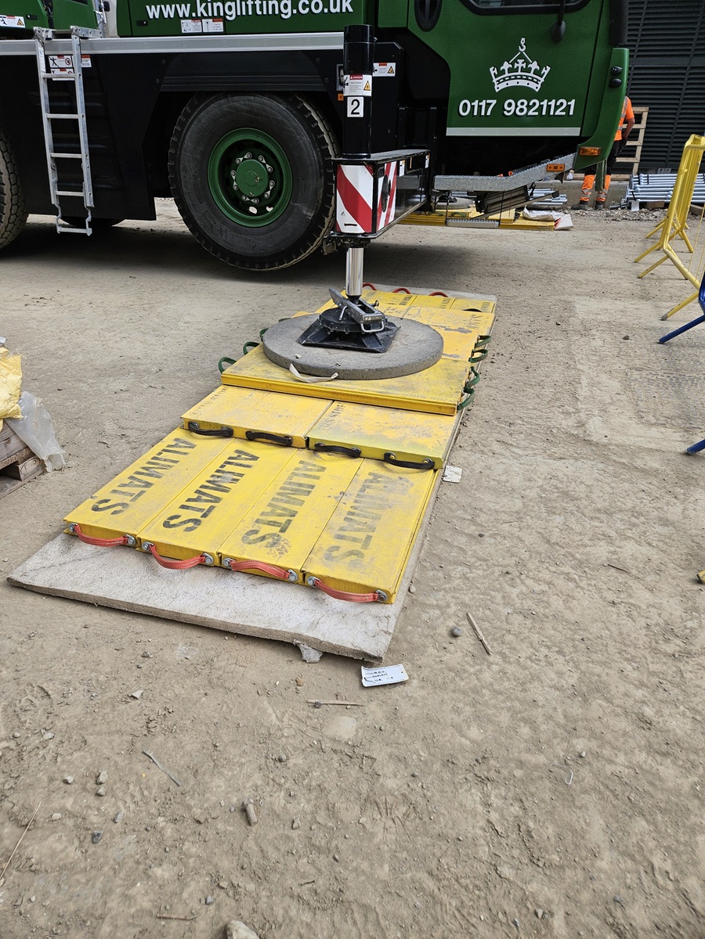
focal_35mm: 23
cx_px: 352
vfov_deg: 73.9
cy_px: 470
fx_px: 625
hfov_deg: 58.9
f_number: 1.8
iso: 25
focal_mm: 5.4
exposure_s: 1/1425
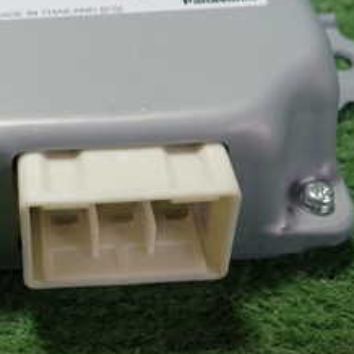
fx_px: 845
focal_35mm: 73
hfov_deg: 22.4
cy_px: 99
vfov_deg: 23.5
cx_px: -34
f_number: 2.3
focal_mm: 5.5
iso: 250
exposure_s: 1/125
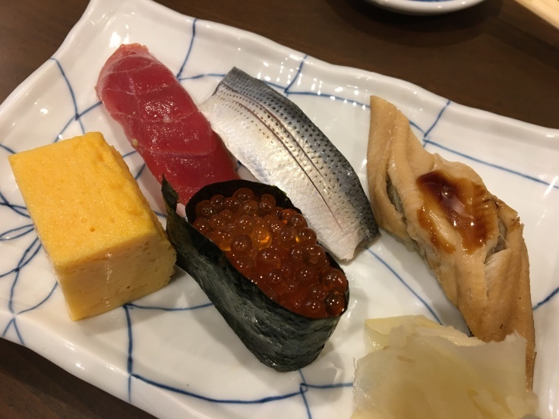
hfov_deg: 61.7
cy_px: 210
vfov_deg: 48.2
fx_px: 468
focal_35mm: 29
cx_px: 280
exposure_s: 1/30
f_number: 2.2
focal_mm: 4.15
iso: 80
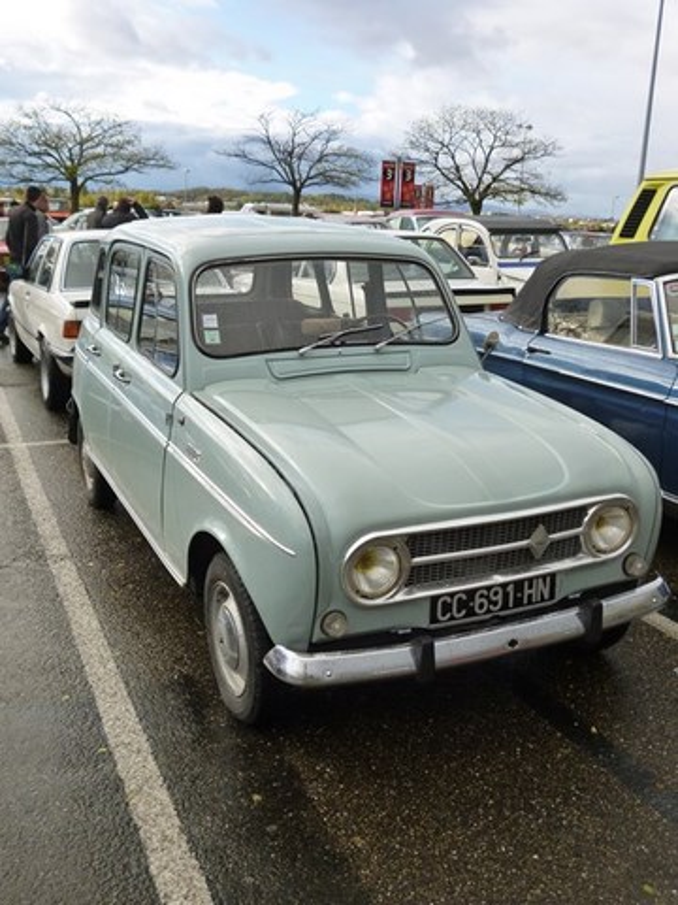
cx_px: 339
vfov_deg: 51.4
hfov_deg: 39.7
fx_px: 940
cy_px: 452
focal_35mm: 36
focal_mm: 6.4
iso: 160
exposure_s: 1/500
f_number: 3.5
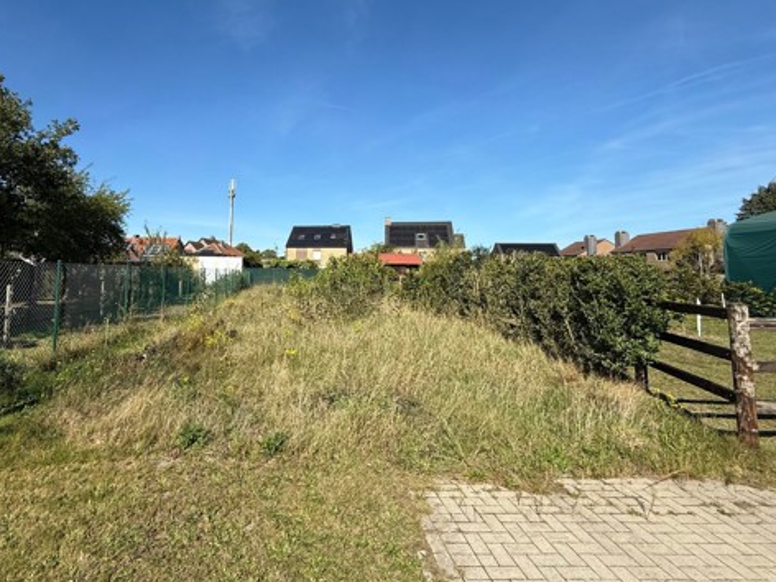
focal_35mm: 19
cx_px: 296
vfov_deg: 68.1
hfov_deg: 83.2
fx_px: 426
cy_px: 235
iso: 50
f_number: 2.2
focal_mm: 2.22
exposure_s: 1/2320
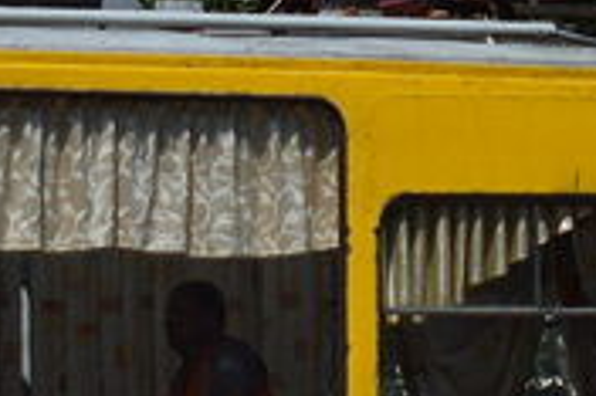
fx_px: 6781
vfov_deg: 3.3
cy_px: 47
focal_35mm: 410
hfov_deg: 5.0
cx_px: 864
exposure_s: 1/1000
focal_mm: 40
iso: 100
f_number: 6.3
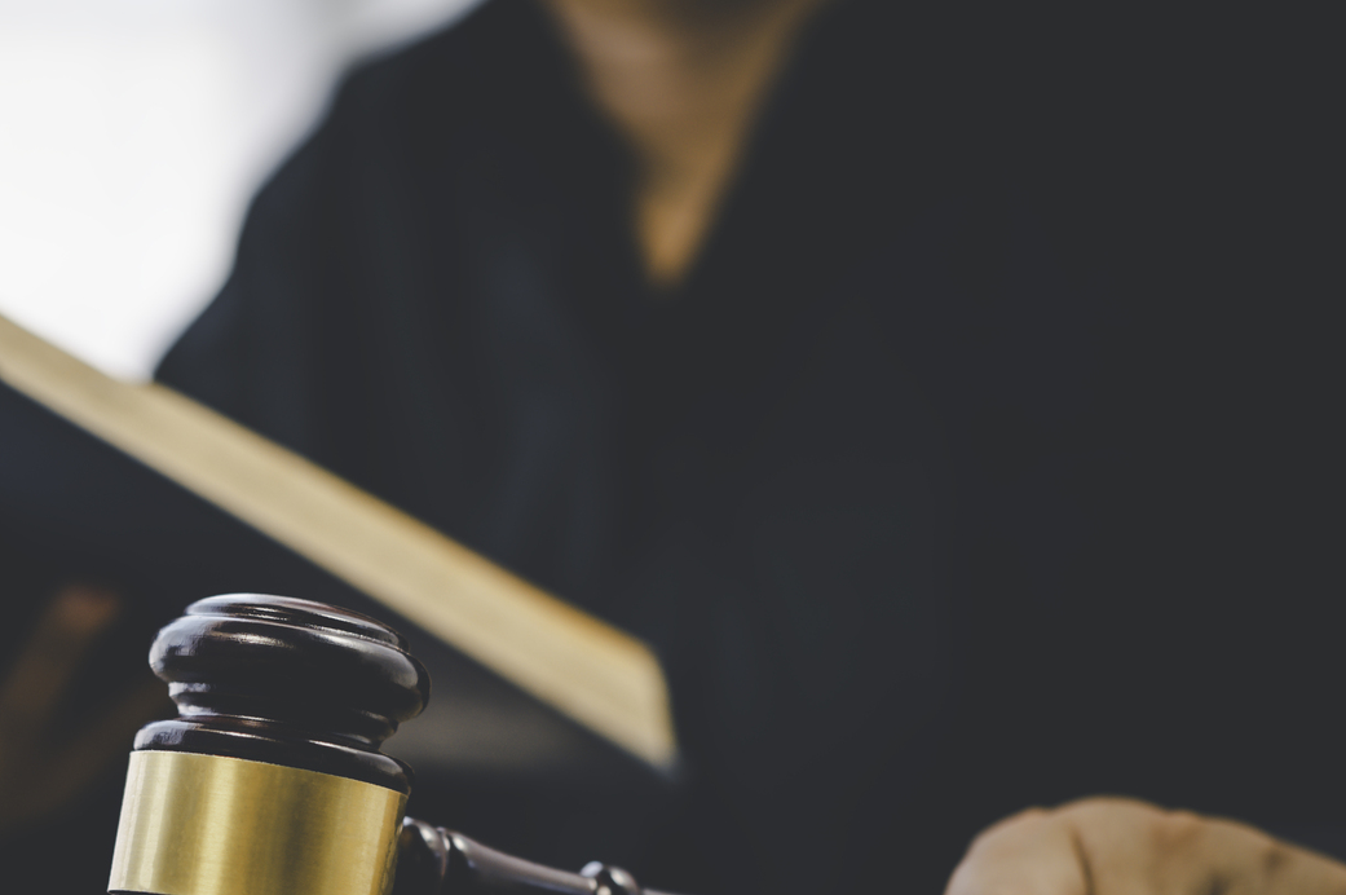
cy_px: 687
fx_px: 3661
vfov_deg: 13.9
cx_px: 325
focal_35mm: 98
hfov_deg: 20.7
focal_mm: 60
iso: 100
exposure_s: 1/100
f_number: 3
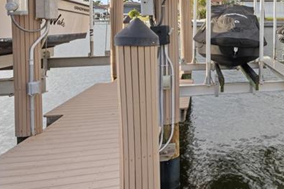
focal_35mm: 41
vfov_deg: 31.2
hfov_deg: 39.2
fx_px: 323
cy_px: 21
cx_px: 310
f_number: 8
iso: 100
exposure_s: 1/13
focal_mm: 16
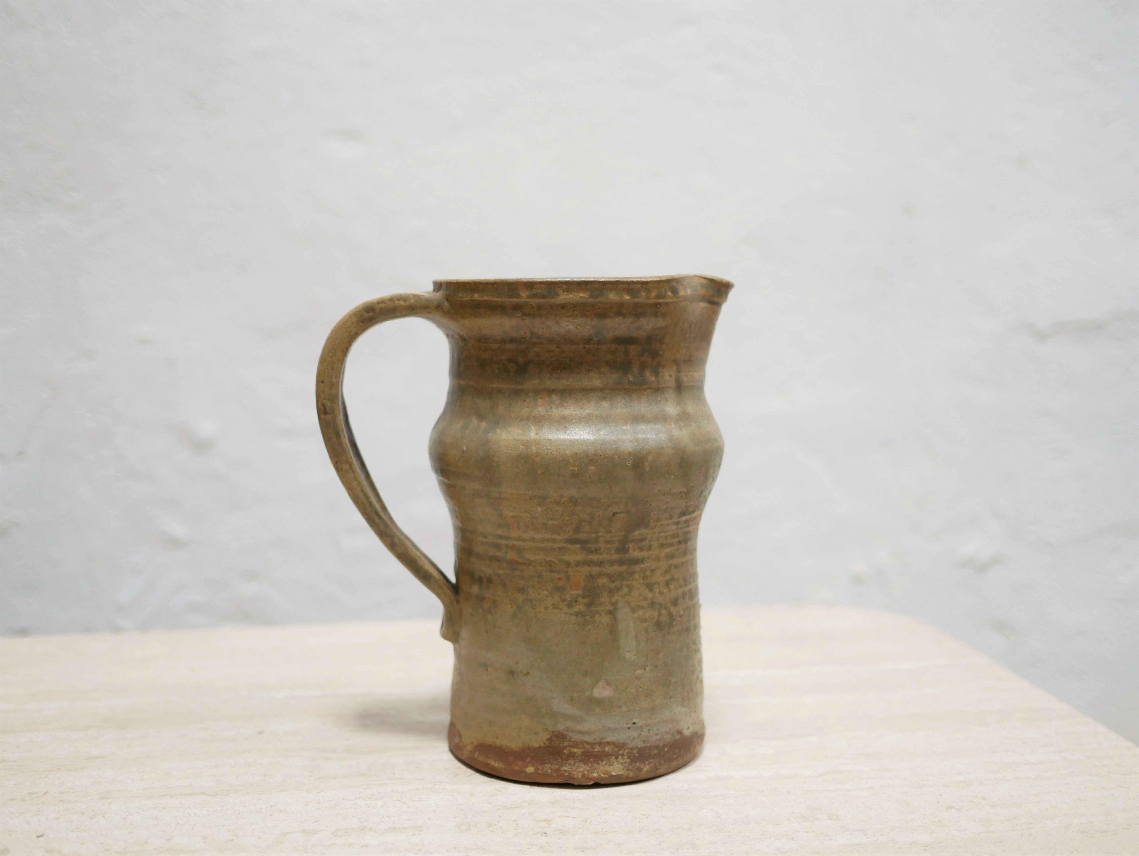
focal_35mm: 40
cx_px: 570
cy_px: 428
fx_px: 1317
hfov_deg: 46.8
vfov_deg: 36.0
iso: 800
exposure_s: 1/60
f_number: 1.7
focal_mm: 20
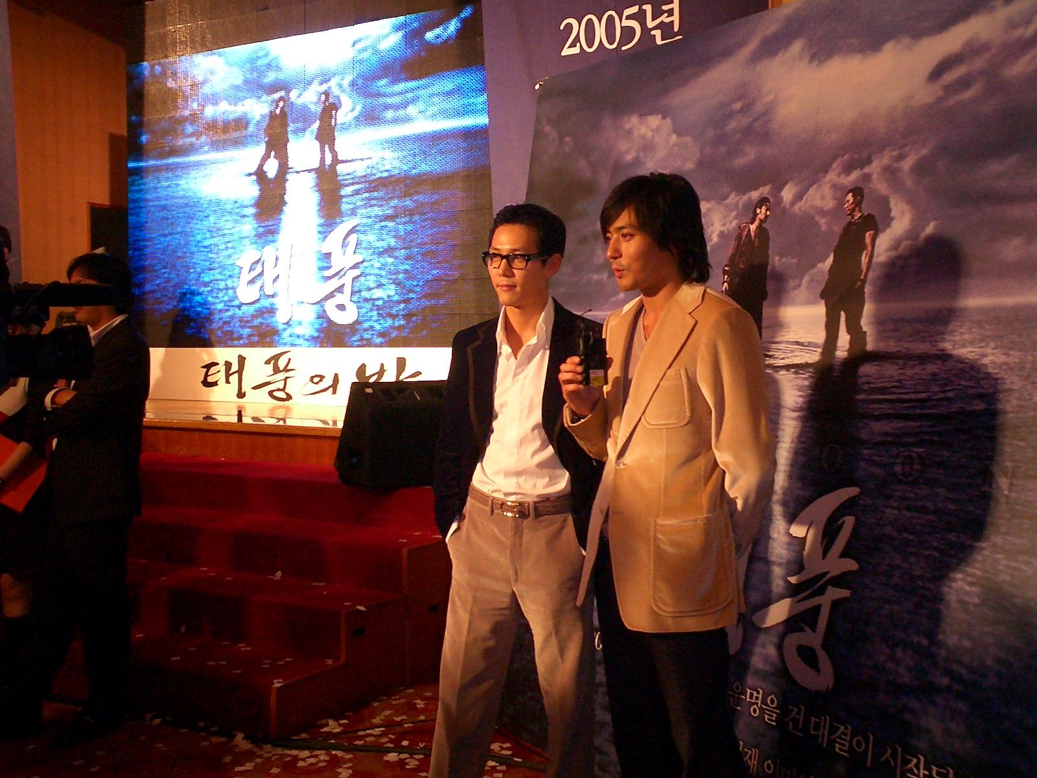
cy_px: 389
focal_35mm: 37
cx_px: 518
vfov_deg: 38.7
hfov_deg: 50.1
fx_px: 1108
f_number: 3.5
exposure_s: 1/40
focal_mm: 5.6
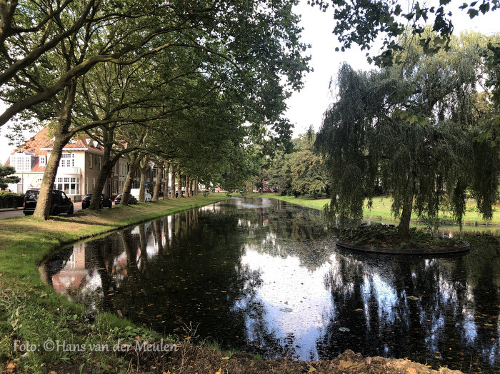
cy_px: 187
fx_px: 404
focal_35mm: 28
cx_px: 250
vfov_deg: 49.7
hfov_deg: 63.5
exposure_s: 1/149
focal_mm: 3.99
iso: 20
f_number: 1.8
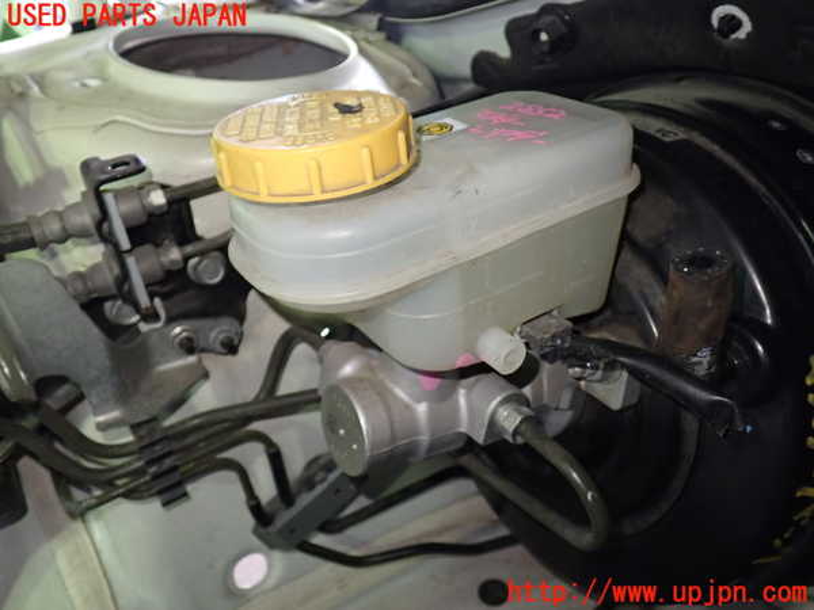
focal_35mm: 30
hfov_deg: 60.0
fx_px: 705
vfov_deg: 46.8
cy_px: 305
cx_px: 407
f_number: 2.3
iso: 320
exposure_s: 1/30
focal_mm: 5.4
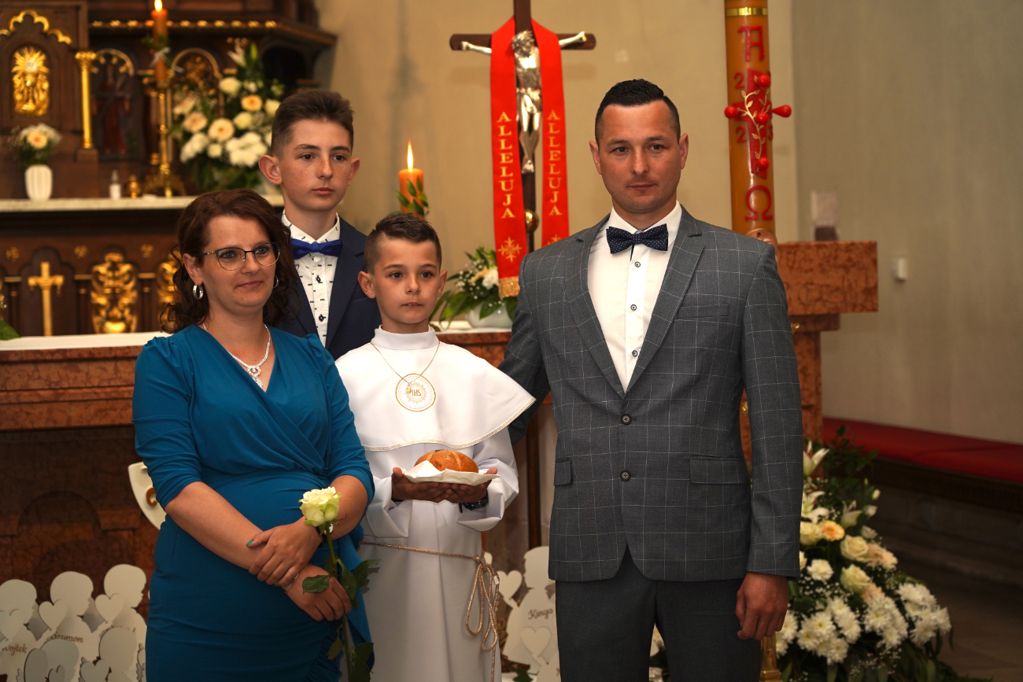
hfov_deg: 25.1
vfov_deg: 16.9
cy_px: 341
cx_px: 512
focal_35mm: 81
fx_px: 2302
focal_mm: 81
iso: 400
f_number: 4
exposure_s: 1/100
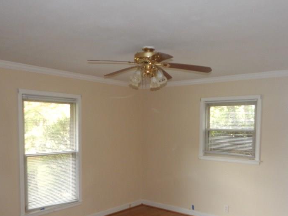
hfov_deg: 55.4
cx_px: 147
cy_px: 148
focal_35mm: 33
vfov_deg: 42.2
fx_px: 275
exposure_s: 1/30
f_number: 3
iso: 200
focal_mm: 4
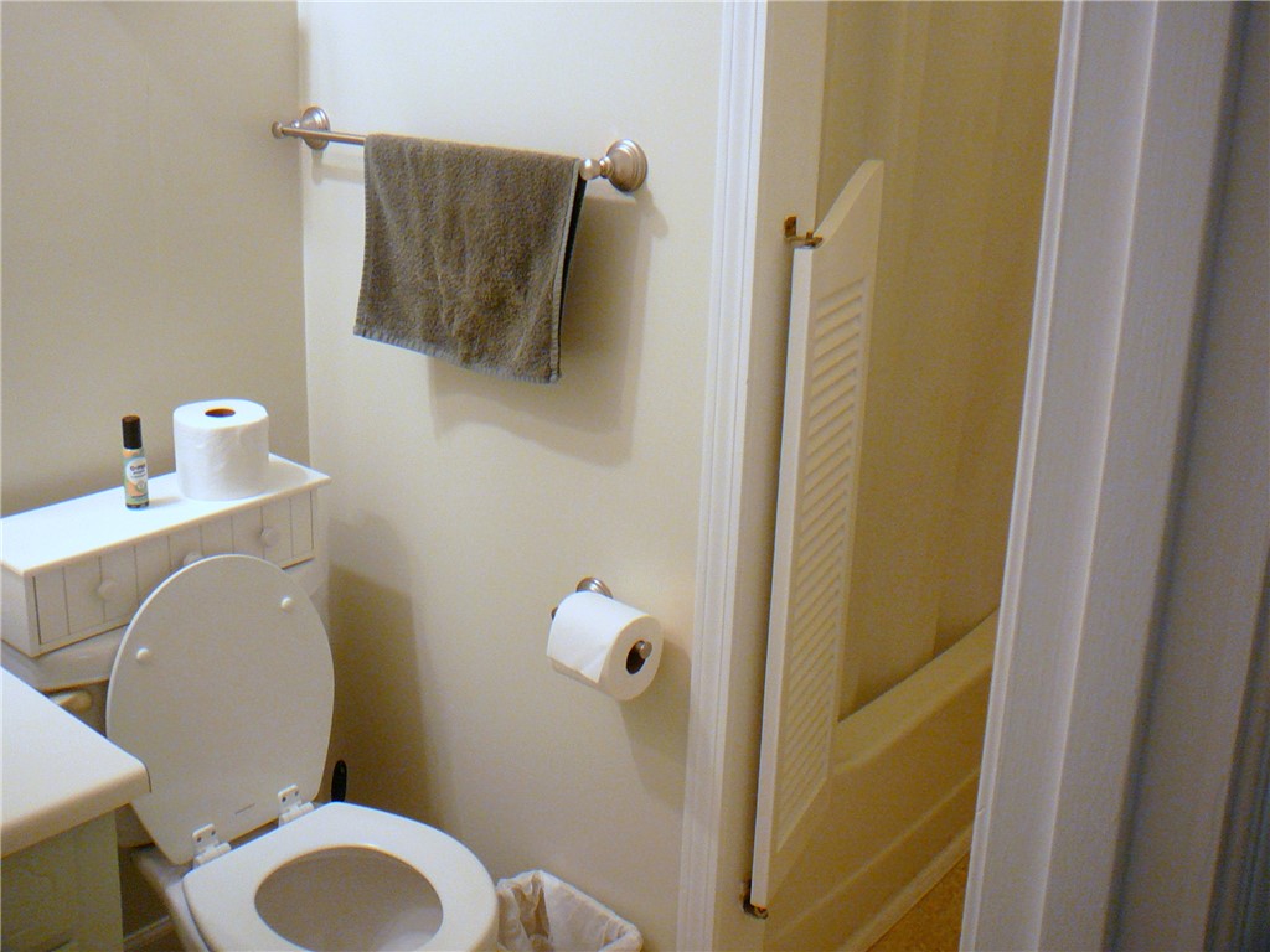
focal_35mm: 35
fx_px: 1284
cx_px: 635
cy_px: 476
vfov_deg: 40.7
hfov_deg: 52.6
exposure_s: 1/20
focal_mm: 5.2
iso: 200
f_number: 2.8
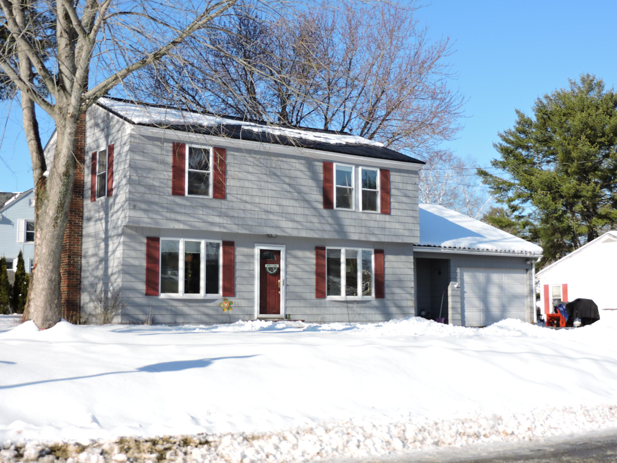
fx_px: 838
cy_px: 232
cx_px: 308
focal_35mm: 47
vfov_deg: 30.9
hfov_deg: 40.4
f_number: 3.5
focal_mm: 8.4
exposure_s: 1/800
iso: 100
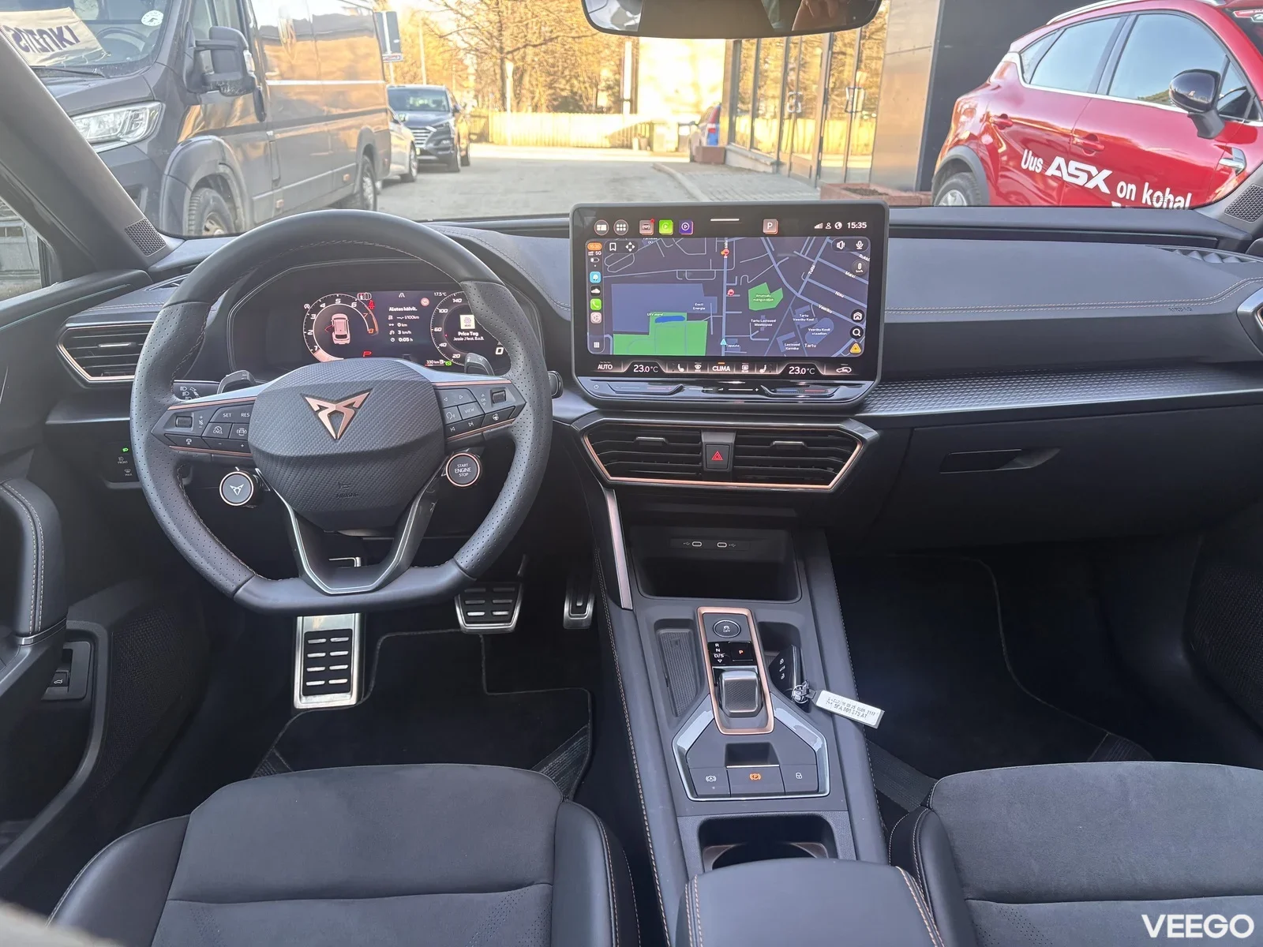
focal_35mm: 26
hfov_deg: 67.3
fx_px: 949
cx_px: 632
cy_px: 474
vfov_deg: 53.1
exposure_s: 1/75
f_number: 1.6
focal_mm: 5.96
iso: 125
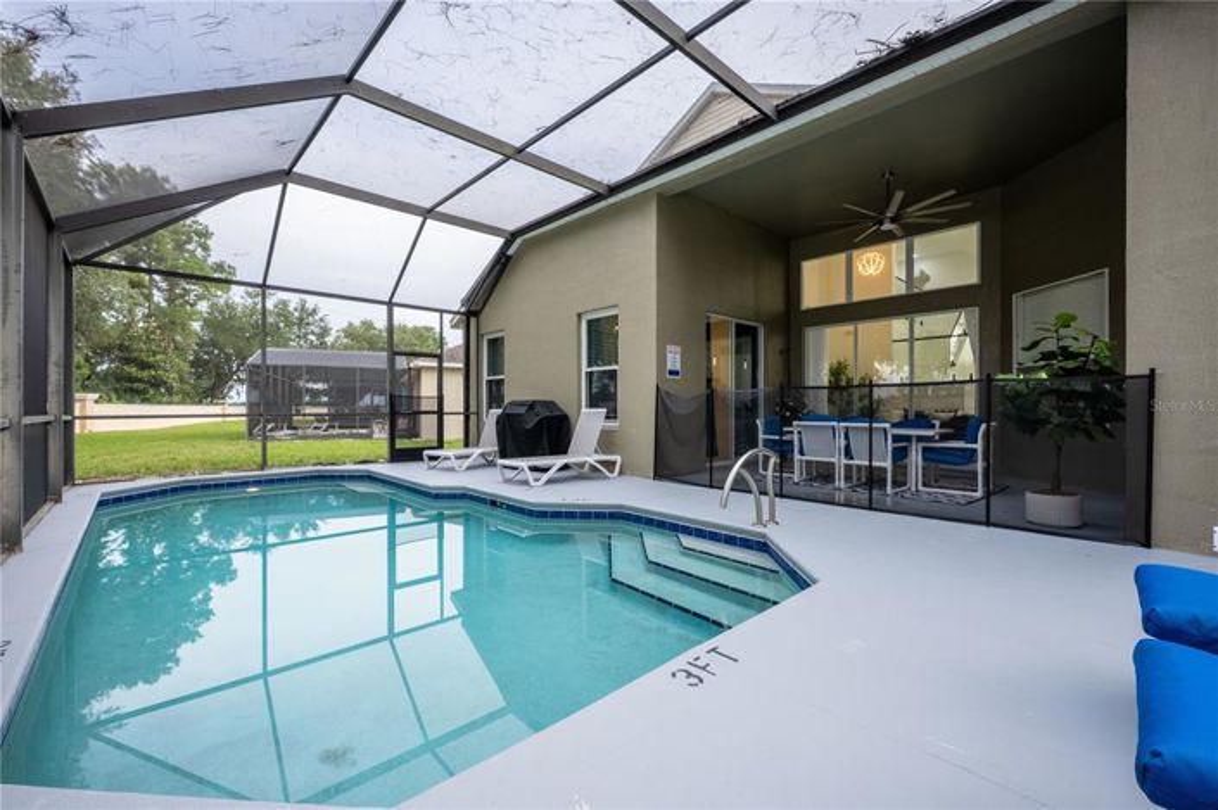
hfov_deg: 102.3
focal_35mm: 14
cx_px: 609
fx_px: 490
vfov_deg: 79.1
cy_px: 405
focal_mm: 14.5
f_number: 8
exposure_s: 1/1250
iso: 800
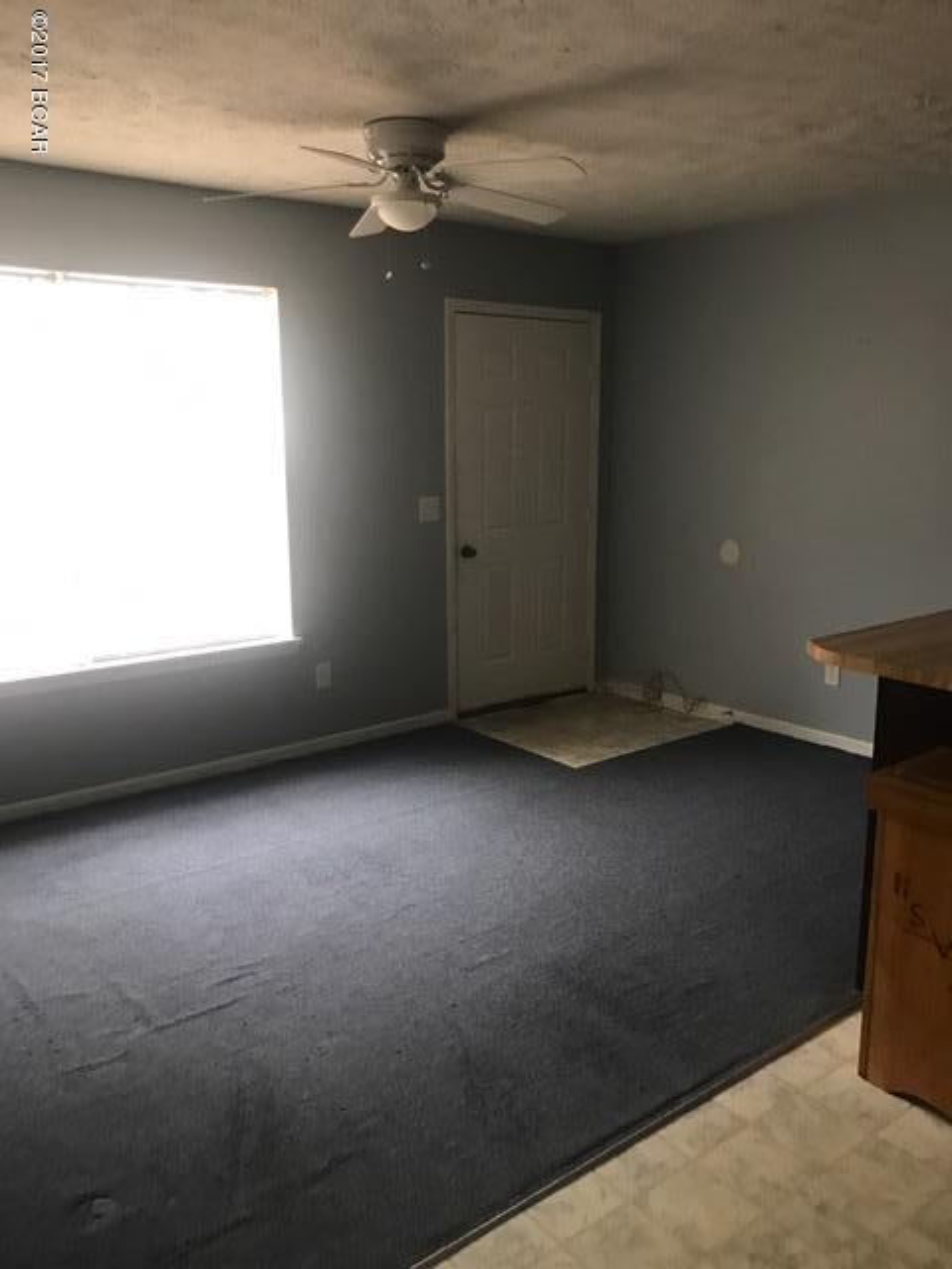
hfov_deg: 49.7
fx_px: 1027
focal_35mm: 28
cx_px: 476
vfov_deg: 63.4
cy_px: 634
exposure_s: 1/15
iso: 64
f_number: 1.8
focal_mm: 3.99
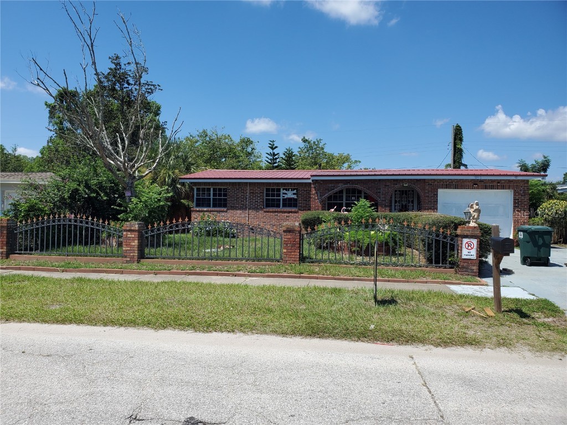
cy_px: 212
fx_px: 426
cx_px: 284
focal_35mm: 26
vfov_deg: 53.1
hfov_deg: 67.3
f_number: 2.4
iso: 50
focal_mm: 4.3
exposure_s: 1/1707
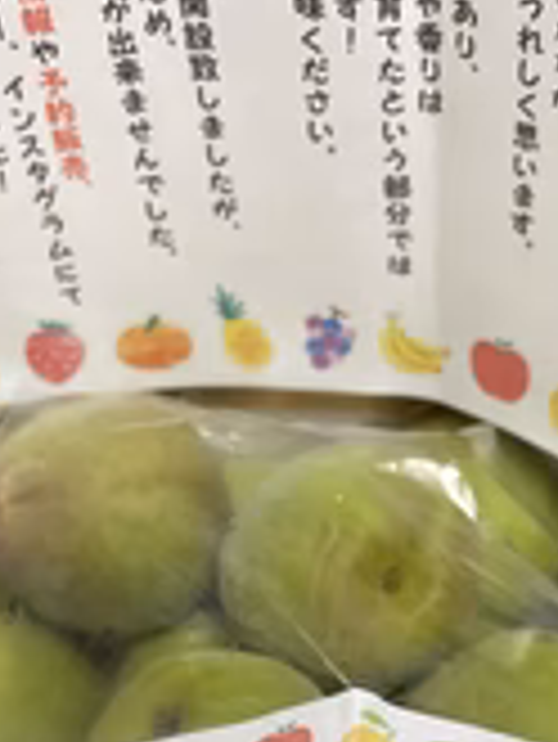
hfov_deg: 23.2
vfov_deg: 28.9
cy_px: 733
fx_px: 1352
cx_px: 360
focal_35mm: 63
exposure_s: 1/60
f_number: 1.6
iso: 125
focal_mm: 4.2
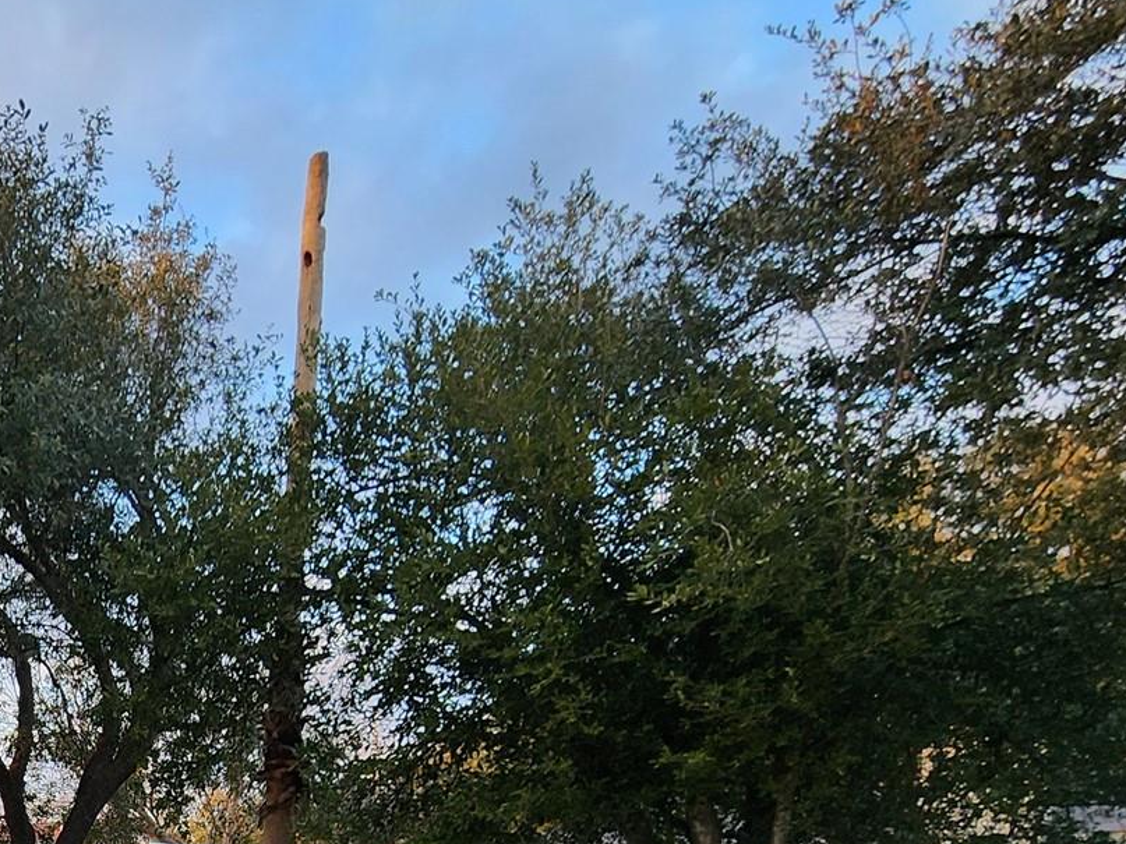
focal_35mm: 33
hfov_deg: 43.6
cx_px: -96
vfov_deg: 34.9
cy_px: 990
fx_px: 1073
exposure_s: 1/151
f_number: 2.2
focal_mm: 2.2
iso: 50
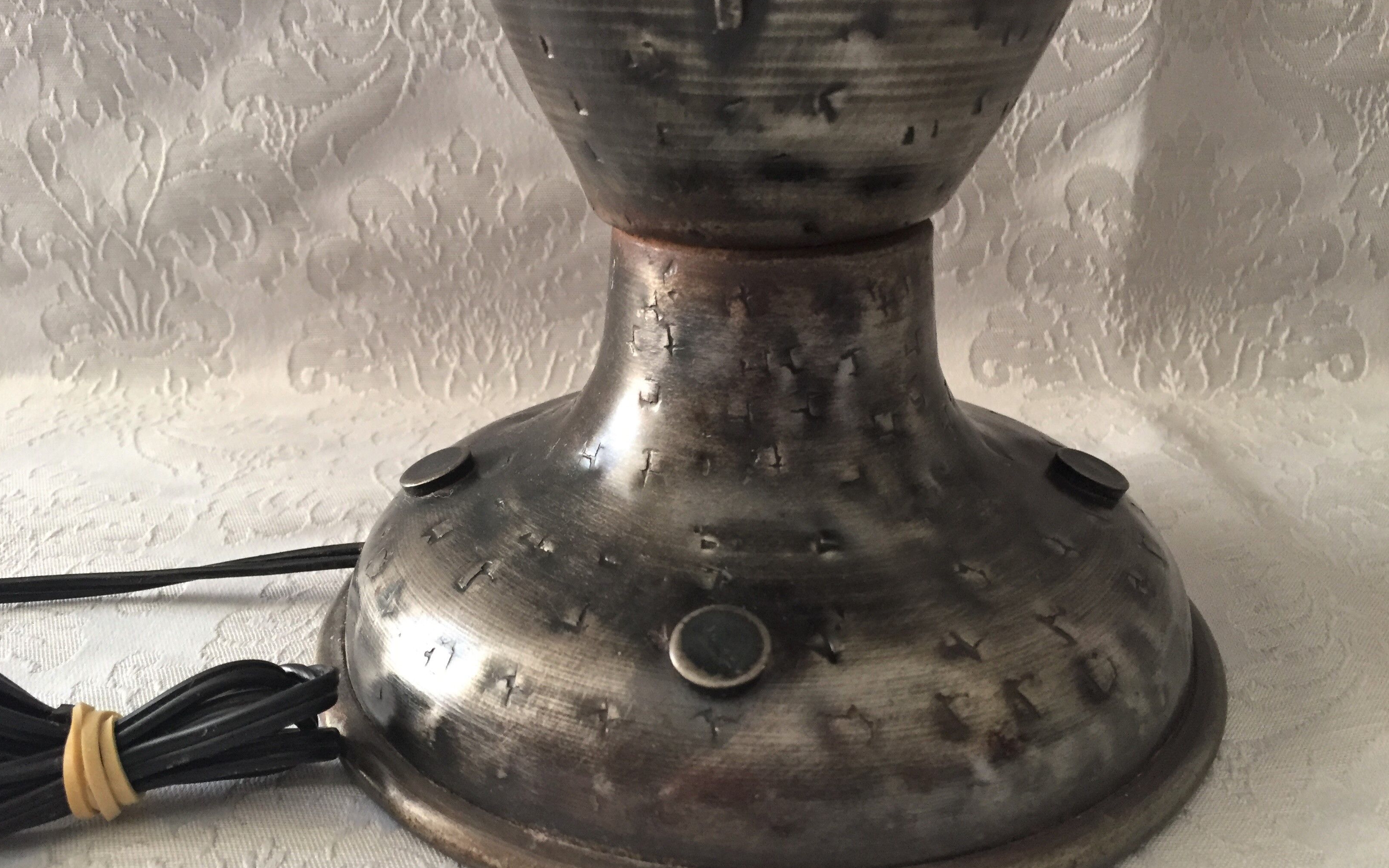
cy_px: 507
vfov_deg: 40.5
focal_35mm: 31
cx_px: 691
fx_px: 1173
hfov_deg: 61.2
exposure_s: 1/33
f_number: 2.2
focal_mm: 4.15
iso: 200
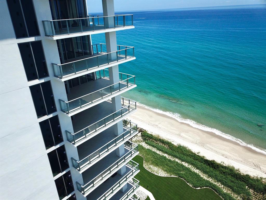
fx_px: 200
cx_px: 133
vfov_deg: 53.1
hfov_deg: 67.3
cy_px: 100
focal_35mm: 26
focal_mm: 4.73
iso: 100
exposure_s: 1/229
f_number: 2.2
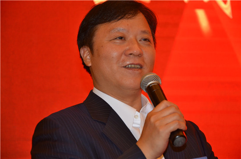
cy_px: 80
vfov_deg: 10.7
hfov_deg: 16.1
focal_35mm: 128
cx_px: 120
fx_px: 852
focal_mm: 85
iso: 800
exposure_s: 1/60
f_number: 5.6
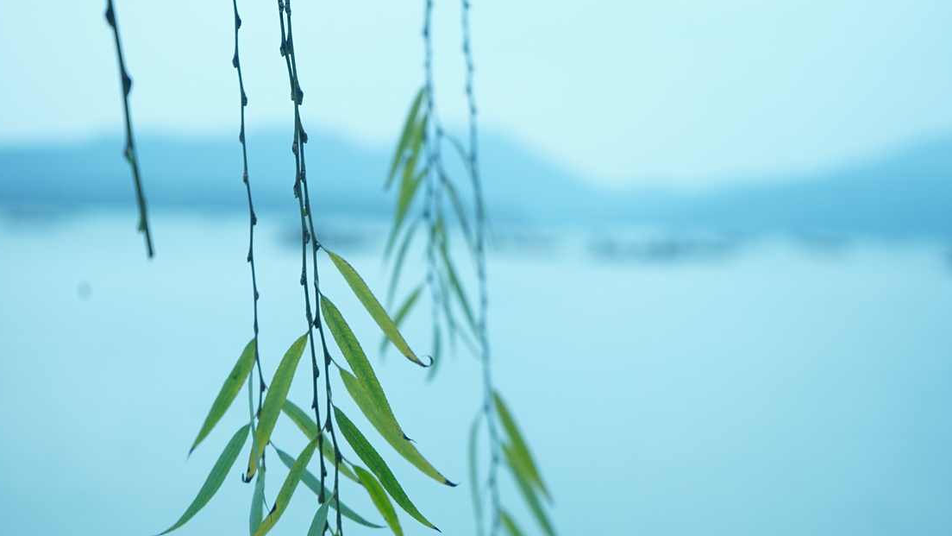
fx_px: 2146
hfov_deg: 25.0
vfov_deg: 14.2
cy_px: 352
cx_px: 459
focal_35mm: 85
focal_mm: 70
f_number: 5.6
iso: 250
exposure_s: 1/400
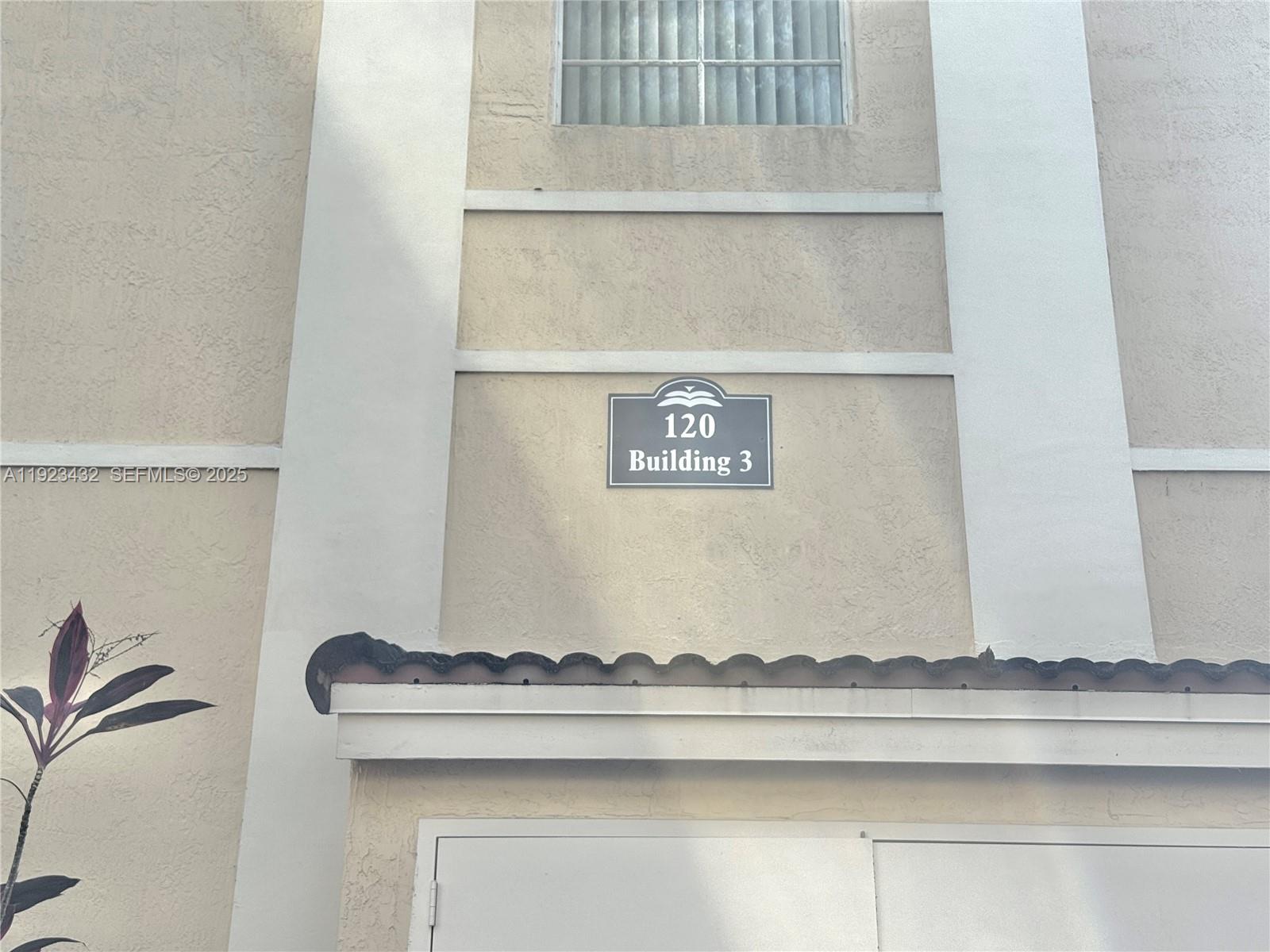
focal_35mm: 48
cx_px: 635
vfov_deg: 30.3
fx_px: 1761
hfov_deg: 39.7
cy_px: 476
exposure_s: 1/1011
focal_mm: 6.76
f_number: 1.78
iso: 64
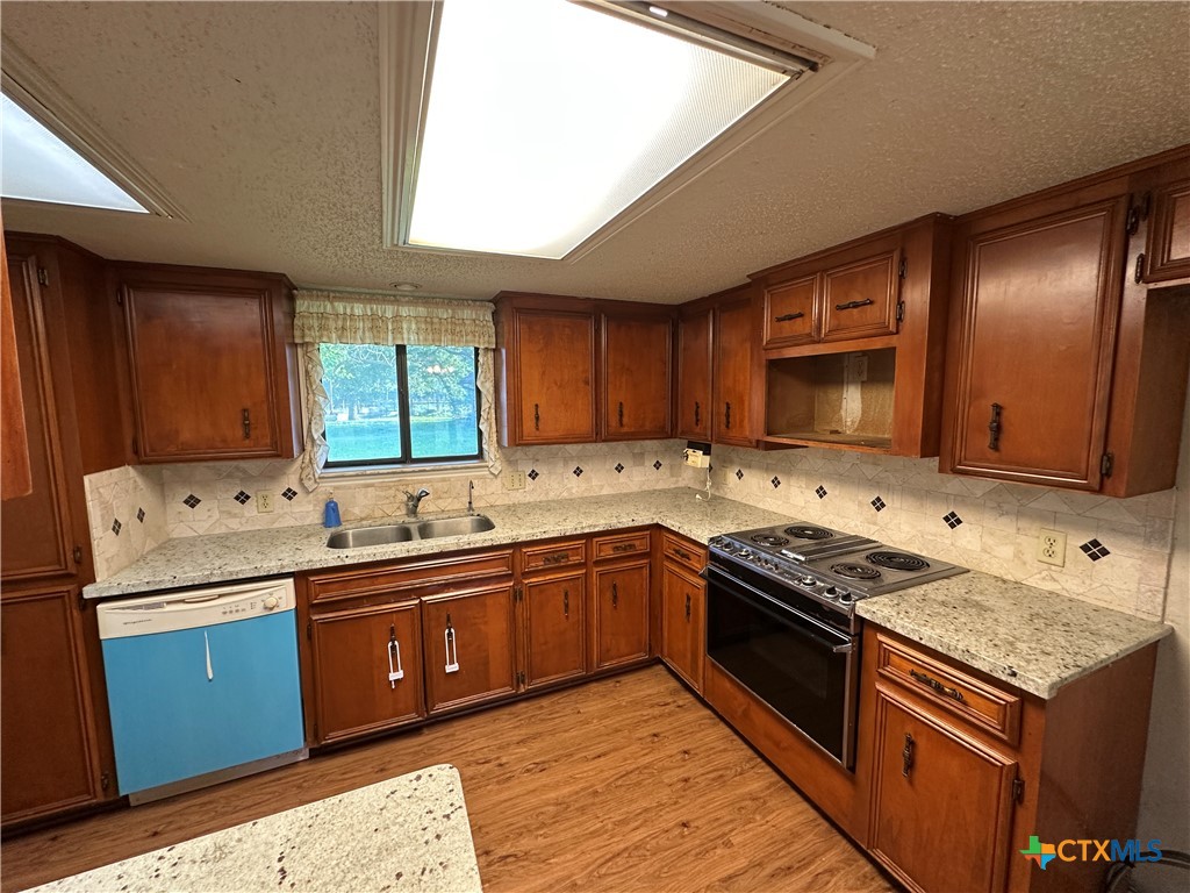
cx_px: 595
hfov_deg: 102.1
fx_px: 481
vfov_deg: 85.7
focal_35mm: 14
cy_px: 446
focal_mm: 2.22
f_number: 2.2
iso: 200
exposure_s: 1/61
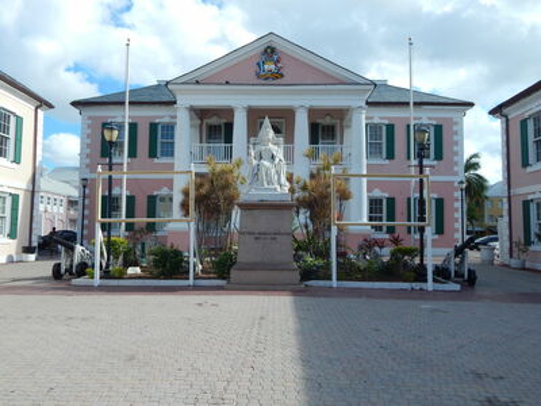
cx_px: 270
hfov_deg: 63.4
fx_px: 438
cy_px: 203
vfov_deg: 49.7
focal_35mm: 28
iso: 125
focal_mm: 5.1
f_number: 3.2
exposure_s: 1/1250
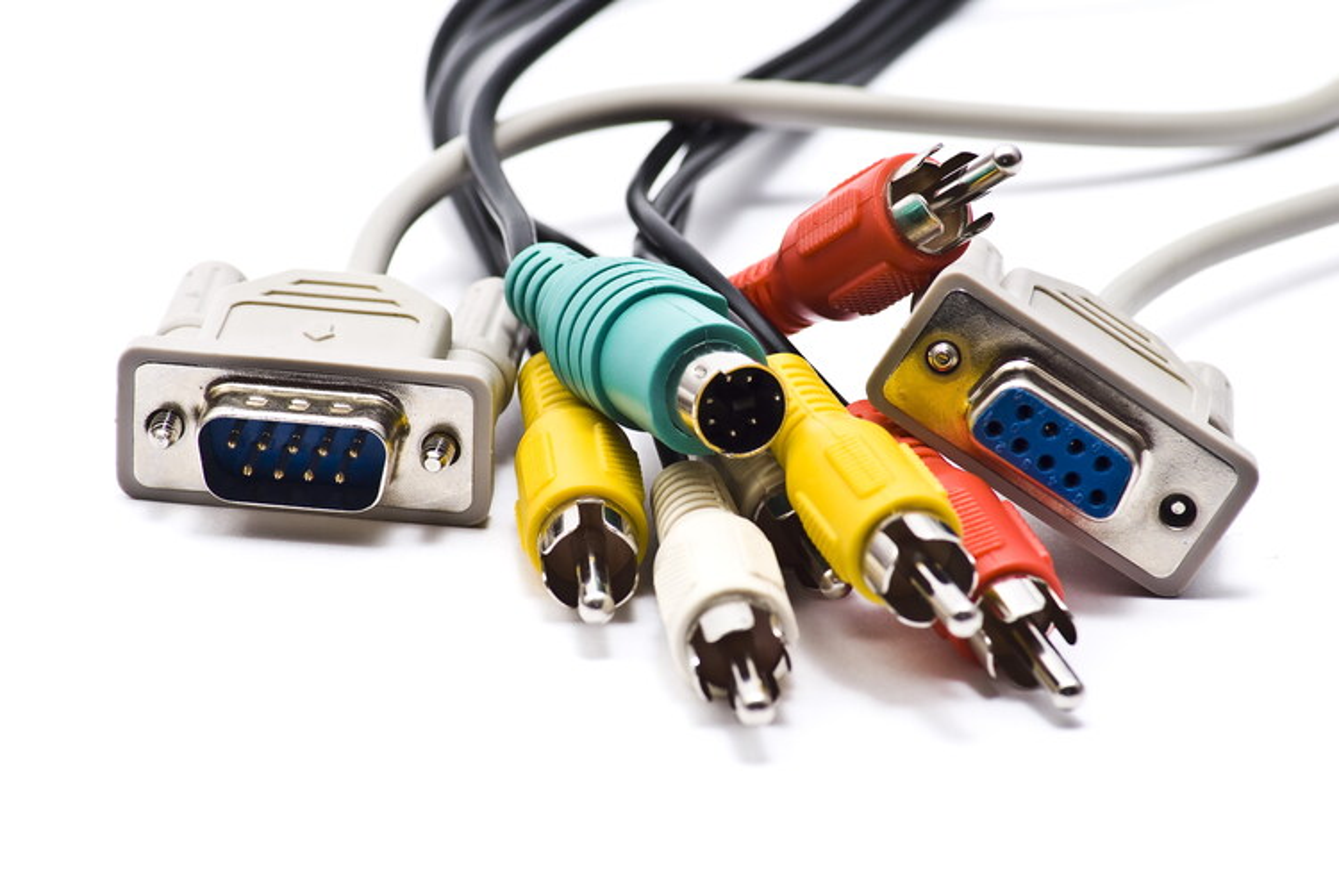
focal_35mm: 292
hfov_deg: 7.0
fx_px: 10892
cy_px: 448
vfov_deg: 4.7
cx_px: 670
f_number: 11
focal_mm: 195
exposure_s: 1/200
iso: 100
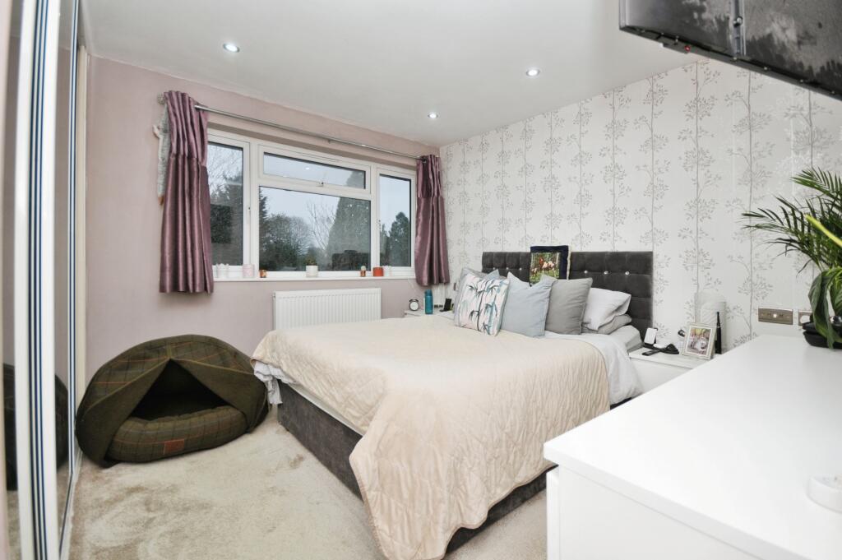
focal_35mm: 15
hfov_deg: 100.4
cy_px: 280
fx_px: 351
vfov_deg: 77.2
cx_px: 421
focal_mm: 10
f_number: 5
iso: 200
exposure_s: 1/60
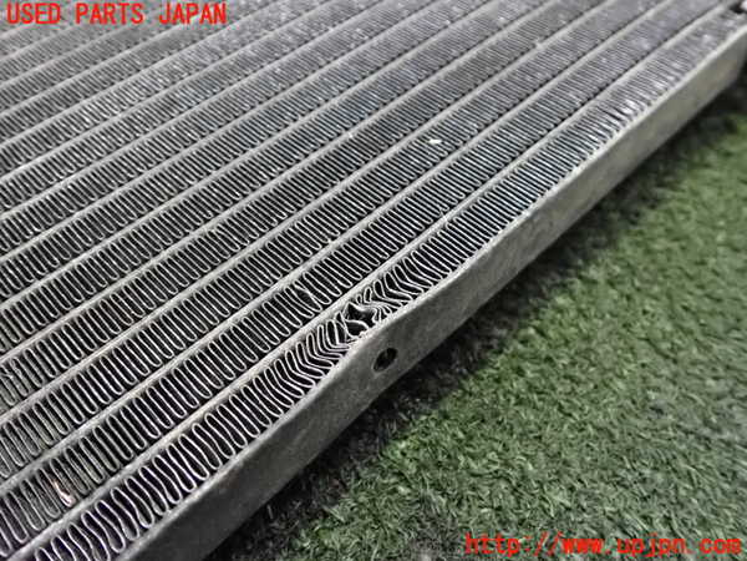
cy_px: 280
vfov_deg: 46.8
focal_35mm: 30
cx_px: 374
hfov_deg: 60.0
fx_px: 647
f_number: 2.3
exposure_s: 1/80
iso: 2000
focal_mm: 5.4
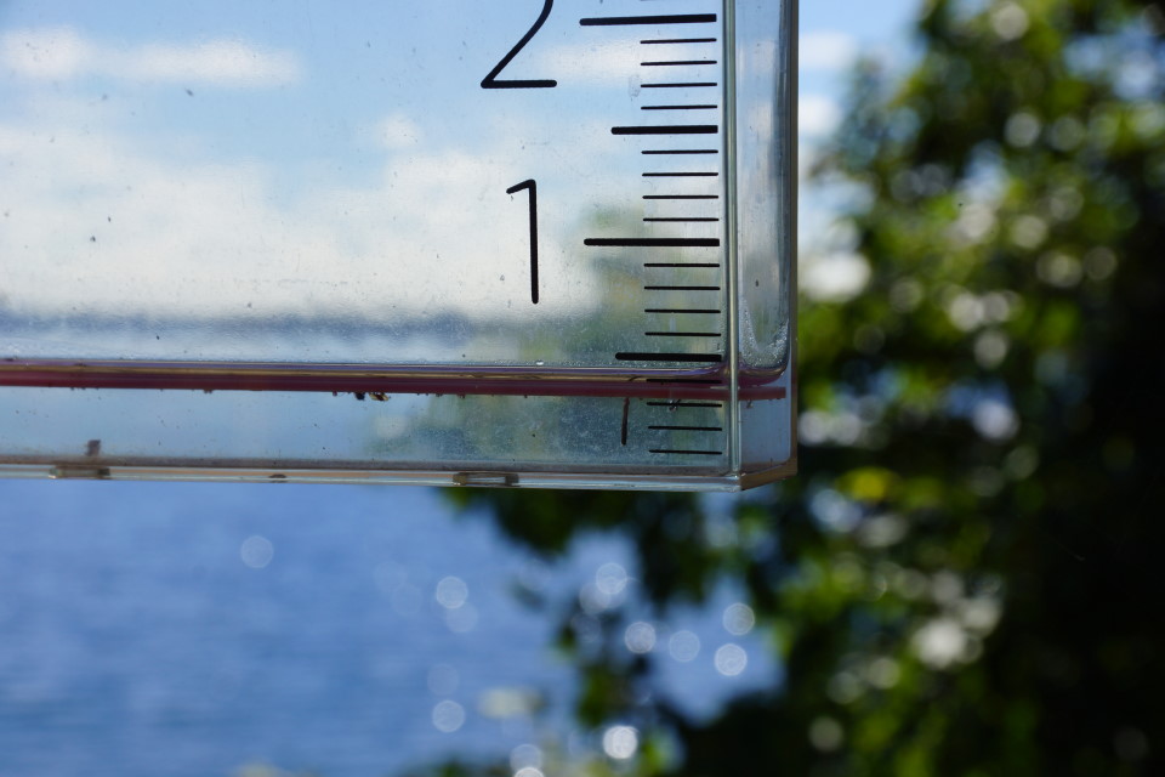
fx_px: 3398
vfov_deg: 13.0
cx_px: 582
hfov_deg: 19.5
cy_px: 388
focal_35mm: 105
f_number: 11
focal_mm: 70
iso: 100
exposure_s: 1/200
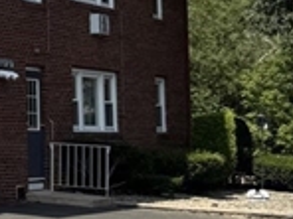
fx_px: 1405
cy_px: -32
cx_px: -426
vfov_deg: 8.9
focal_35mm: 166
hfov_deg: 10.2
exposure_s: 1/4608
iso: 80
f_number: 1.78
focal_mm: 6.76
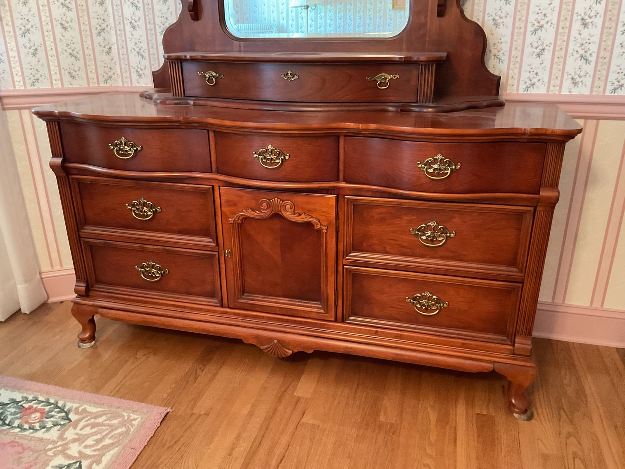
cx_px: 312
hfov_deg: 61.7
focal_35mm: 29
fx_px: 524
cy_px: 234
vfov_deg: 48.2
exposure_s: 1/30
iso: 400
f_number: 1.8
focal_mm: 3
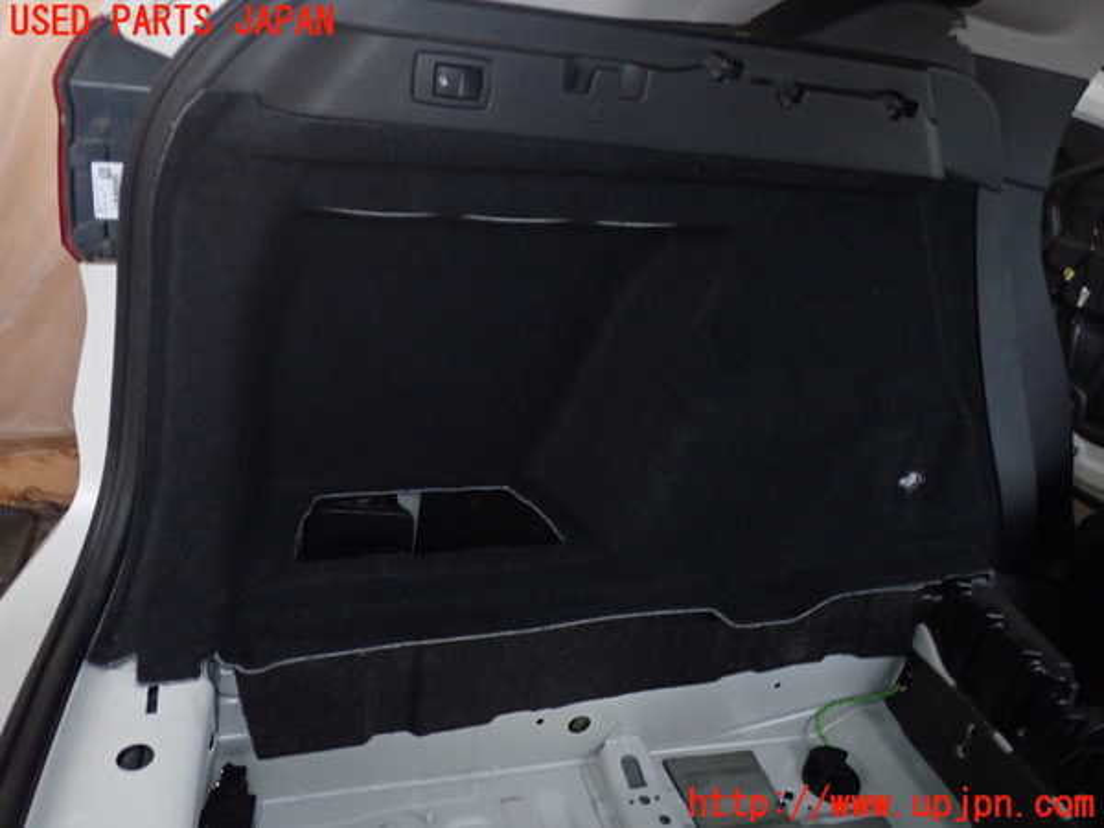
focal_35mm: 30
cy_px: 414
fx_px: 957
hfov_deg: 60.0
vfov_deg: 46.8
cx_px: 552
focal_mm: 5.4
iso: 800
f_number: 6.3
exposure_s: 1/30
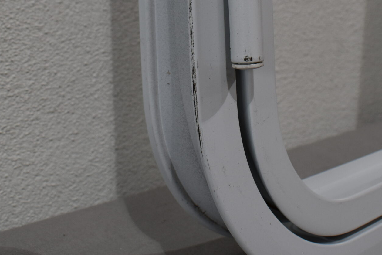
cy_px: 2
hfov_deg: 32.8
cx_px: 229
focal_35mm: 61
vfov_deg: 21.5
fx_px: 647
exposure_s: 1/60
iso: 250
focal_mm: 20
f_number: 8
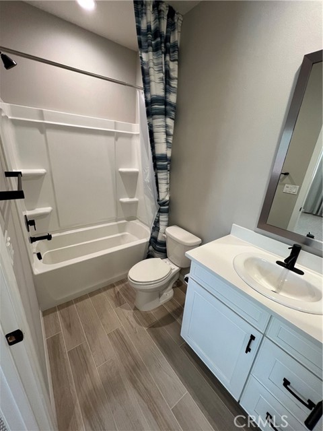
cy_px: 216
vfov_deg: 106.2
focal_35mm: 13
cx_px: 162
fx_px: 162
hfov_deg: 89.9
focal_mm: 1.57
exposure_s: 1/60
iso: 200
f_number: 1.8
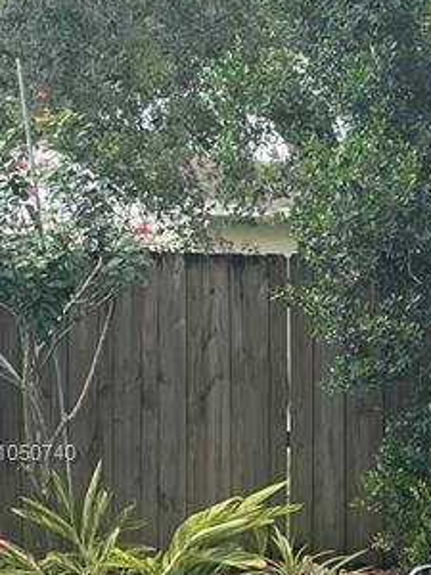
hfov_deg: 12.9
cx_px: 768
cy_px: 454
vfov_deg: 18.7
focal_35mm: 104
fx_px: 1727
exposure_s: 1/525
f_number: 1.6
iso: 32
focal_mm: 4.2
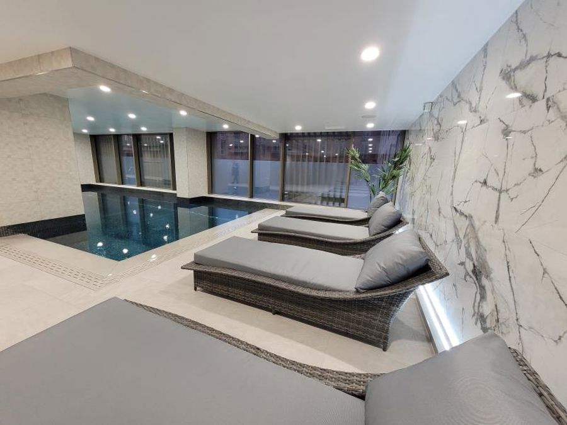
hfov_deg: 106.2
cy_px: 212
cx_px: 284
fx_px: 213
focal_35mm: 13
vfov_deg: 89.9
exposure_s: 1/50
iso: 250
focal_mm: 1.74
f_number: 2.2
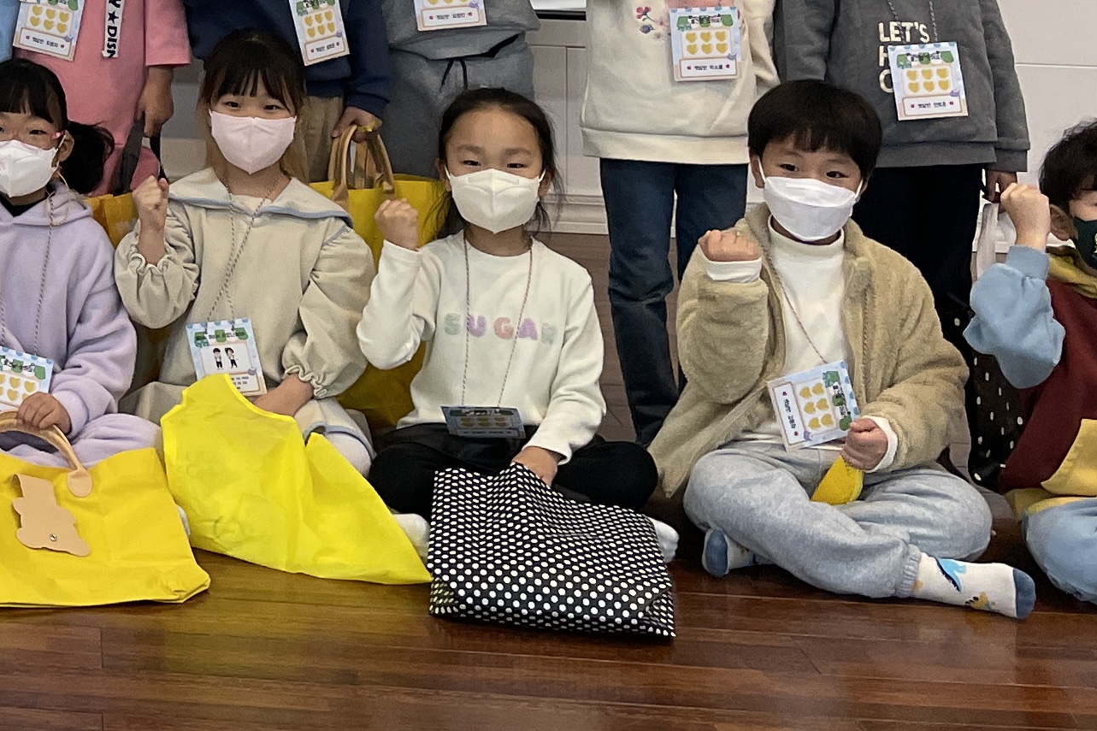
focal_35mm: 85
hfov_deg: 21.9
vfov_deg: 14.9
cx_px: -274
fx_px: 2590
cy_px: -363
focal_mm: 4.2
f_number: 1.6
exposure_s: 1/120
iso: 80
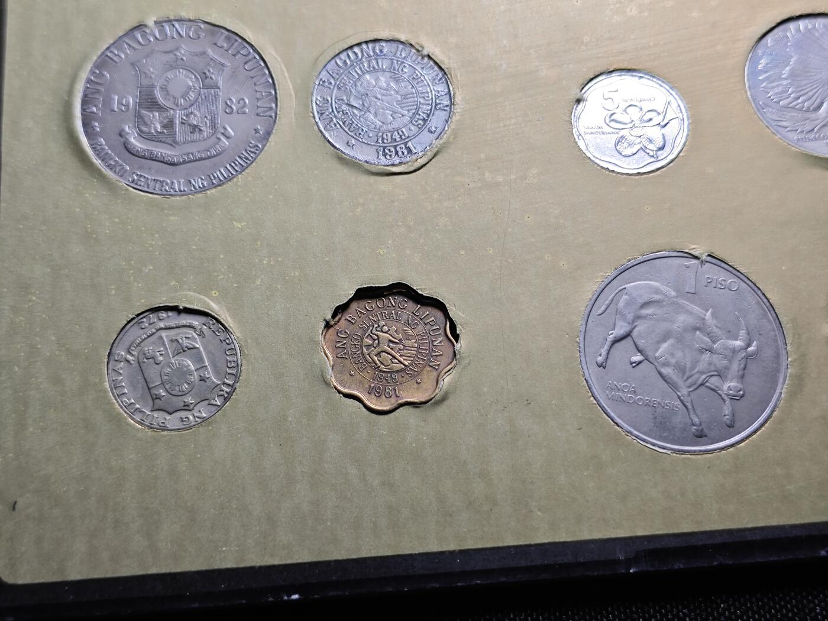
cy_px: 310
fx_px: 1172
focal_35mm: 49
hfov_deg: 38.9
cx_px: 414
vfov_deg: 29.7
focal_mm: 5.84
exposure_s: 1/100
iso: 80
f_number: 1.6
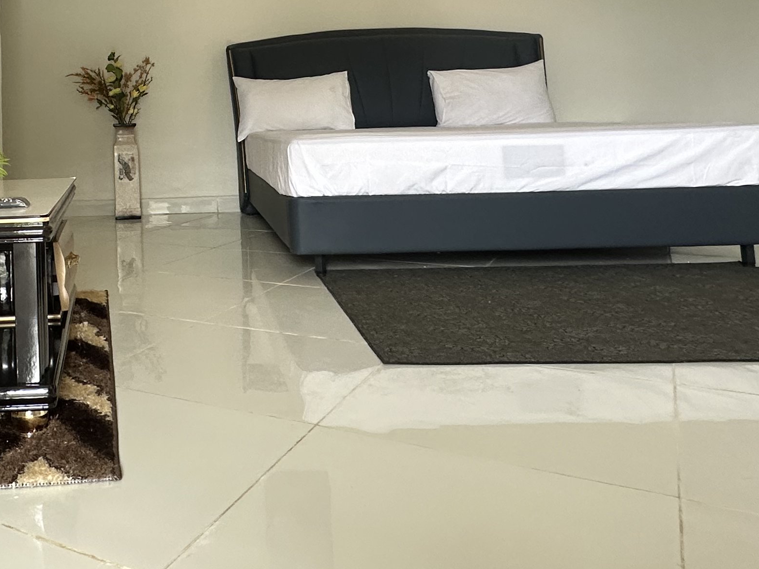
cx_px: 134
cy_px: 57
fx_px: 789
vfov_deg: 37.1
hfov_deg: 48.0
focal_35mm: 36
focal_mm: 2.22
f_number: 2.2
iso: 160
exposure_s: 1/99
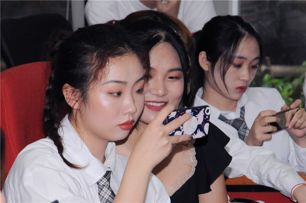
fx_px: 1082
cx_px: 153
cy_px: 102
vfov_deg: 10.7
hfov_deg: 16.1
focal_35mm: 128
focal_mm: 85
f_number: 5.6
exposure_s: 1/60
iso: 800
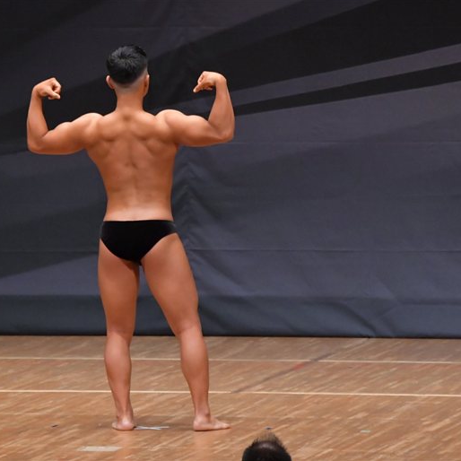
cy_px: 230
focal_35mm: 346
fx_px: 5213
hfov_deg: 5.1
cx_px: 164
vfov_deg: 5.1
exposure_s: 1/400
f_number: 5.6
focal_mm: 180
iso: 6400
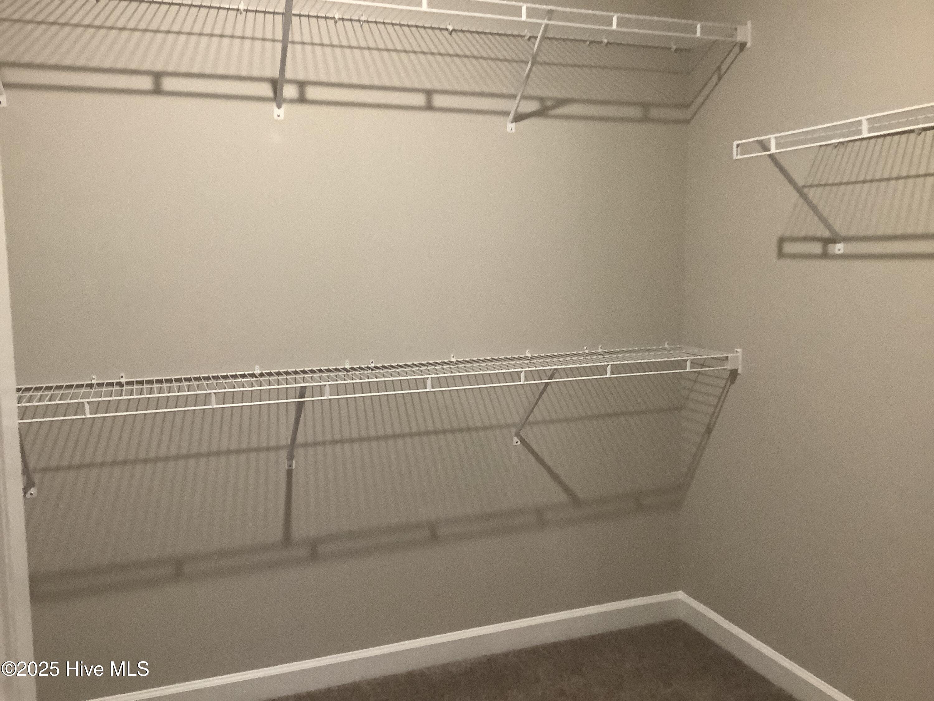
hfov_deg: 58.4
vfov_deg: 45.4
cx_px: 467
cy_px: 350
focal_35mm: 31
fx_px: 836
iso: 320
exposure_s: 1/40
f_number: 2.4
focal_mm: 3.3
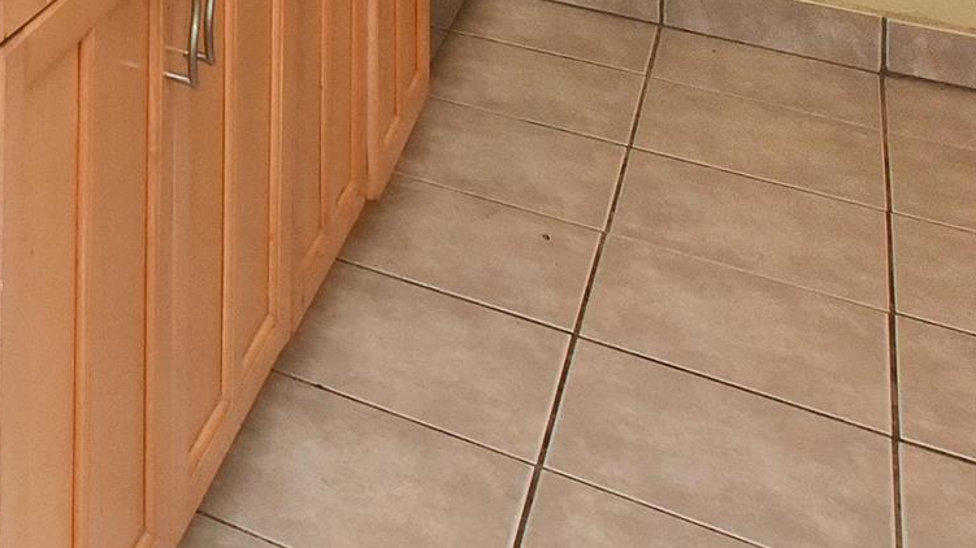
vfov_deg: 15.7
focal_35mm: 60
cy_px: -564
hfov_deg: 25.8
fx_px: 1552
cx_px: -495
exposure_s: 1/80
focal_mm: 14
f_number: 4.5
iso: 400
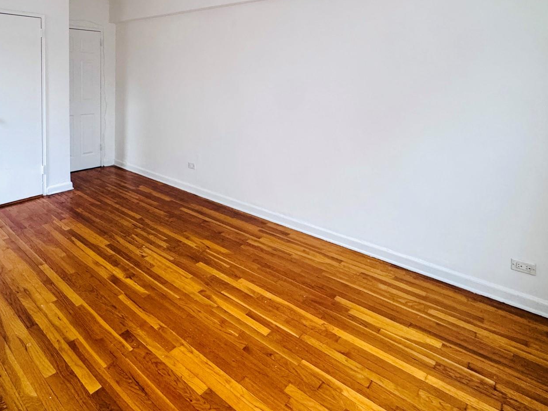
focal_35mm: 23
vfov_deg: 55.1
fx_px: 364
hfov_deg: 72.7
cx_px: 206
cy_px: 87
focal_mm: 2.22
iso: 320
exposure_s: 1/64
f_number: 2.2
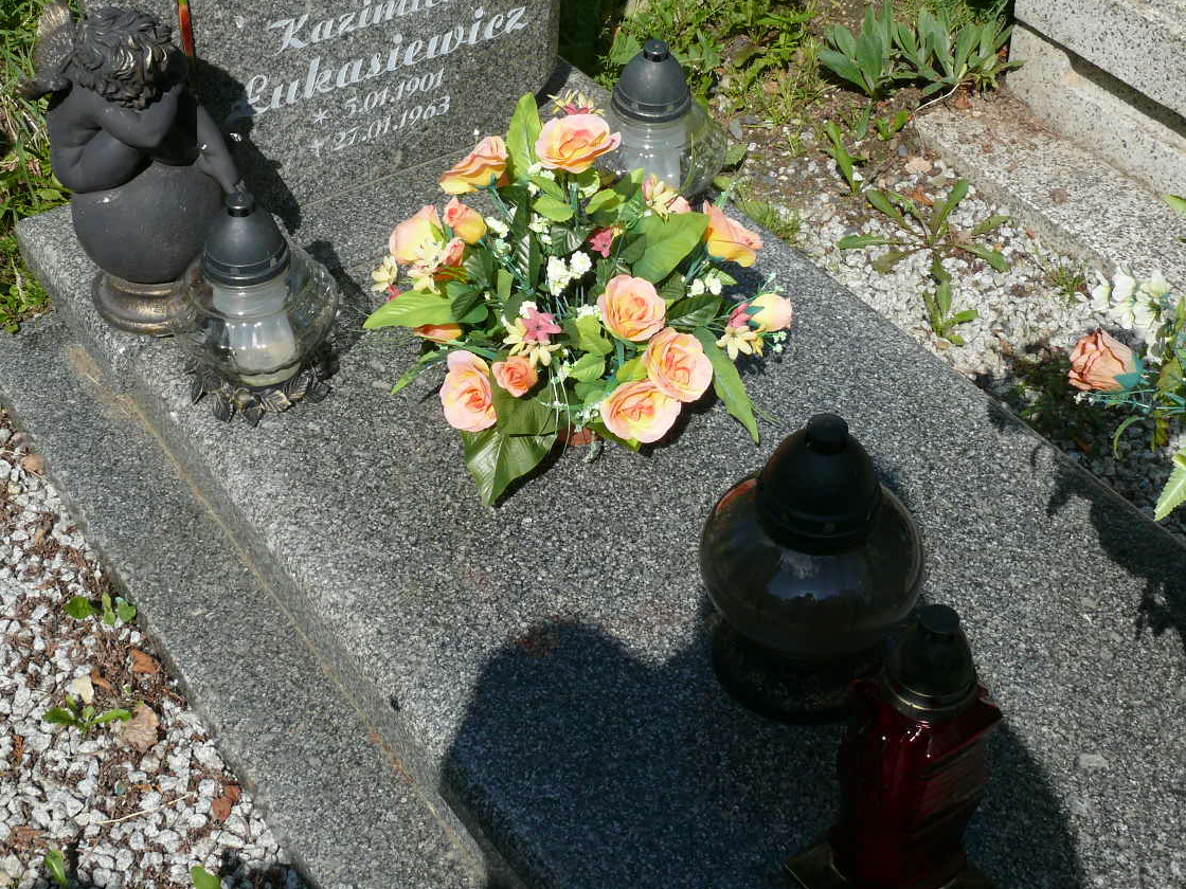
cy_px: 259
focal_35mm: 50
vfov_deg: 28.8
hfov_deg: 38.2
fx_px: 1713
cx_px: 577
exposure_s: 1/400
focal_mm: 7.4
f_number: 6.3
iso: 100
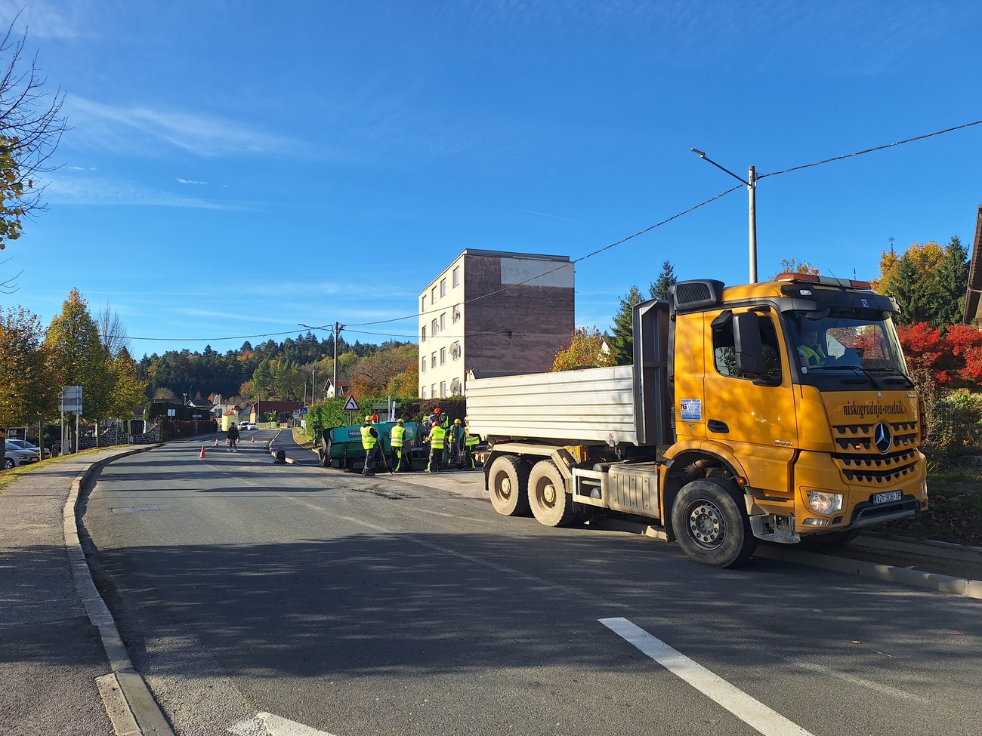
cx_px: 491
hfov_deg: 73.9
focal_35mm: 23
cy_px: 368
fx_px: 652
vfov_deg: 58.9
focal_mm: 5.54
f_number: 1.8
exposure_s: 1/1876
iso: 40
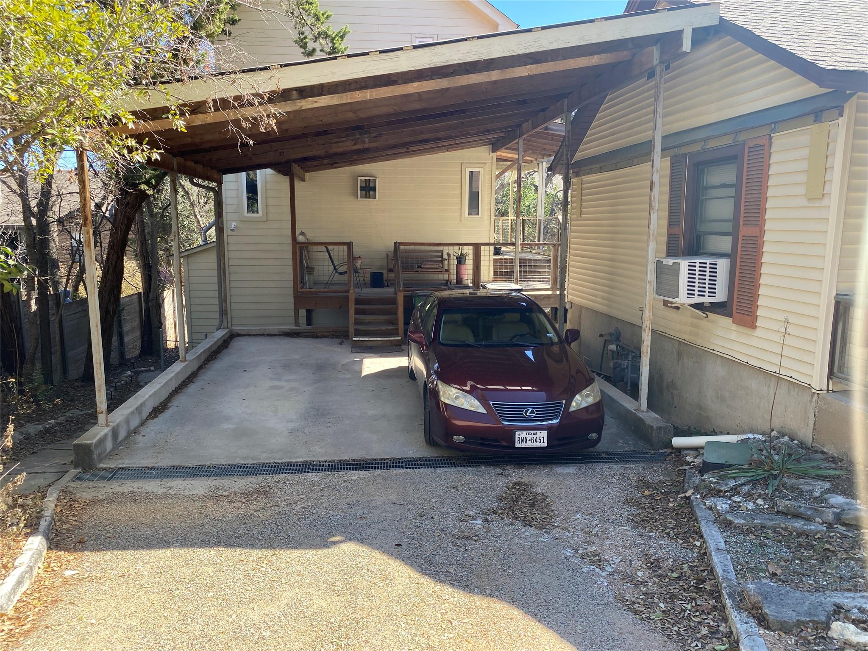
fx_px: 652
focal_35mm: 26
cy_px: 326
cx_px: 434
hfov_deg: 67.3
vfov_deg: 53.1
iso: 32
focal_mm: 4.25
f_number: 1.8
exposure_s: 1/342
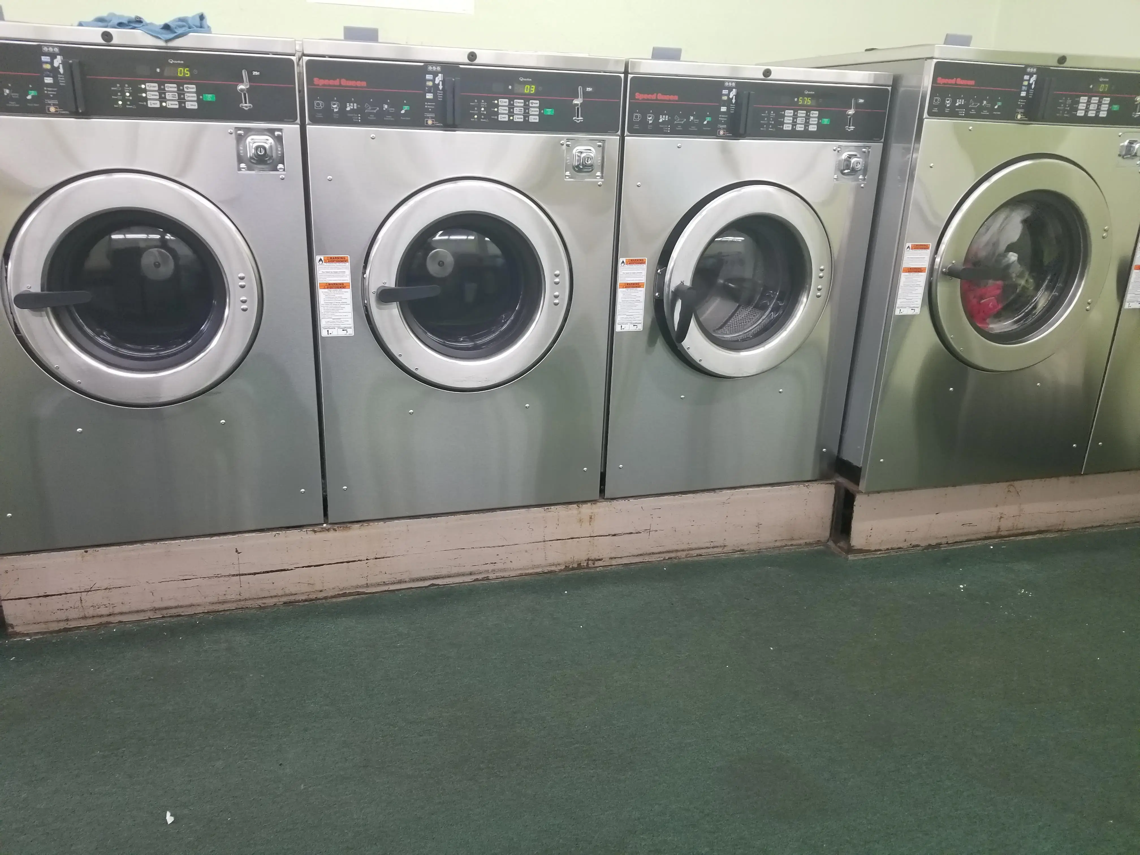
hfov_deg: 67.3
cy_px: 428
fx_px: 856
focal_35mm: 26
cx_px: 570
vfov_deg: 53.1
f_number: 1.7
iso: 200
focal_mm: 4.25
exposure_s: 1/60
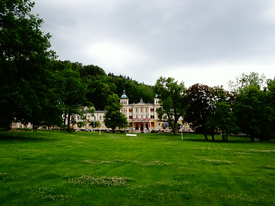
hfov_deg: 58.4
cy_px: 103
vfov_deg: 45.4
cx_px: 138
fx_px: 246
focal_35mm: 31
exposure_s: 1/40
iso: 500
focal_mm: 5.26
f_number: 4
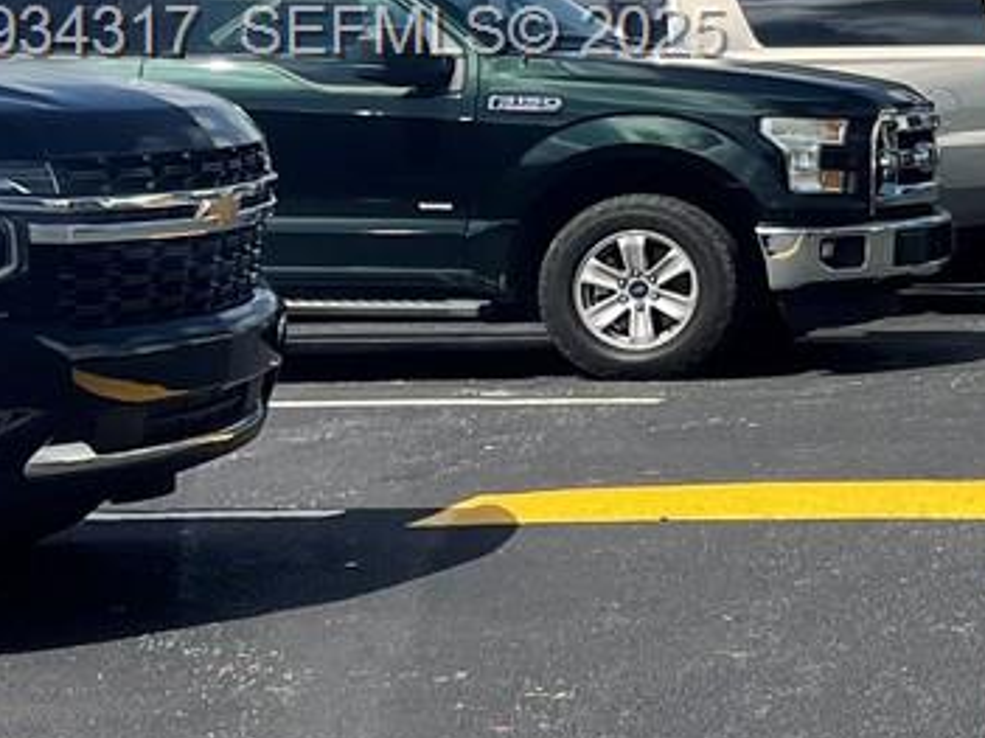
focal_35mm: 114
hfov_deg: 14.0
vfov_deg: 12.9
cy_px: 36
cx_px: 2096
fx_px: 3243
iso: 32
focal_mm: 5.1
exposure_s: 1/4525
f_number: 1.6
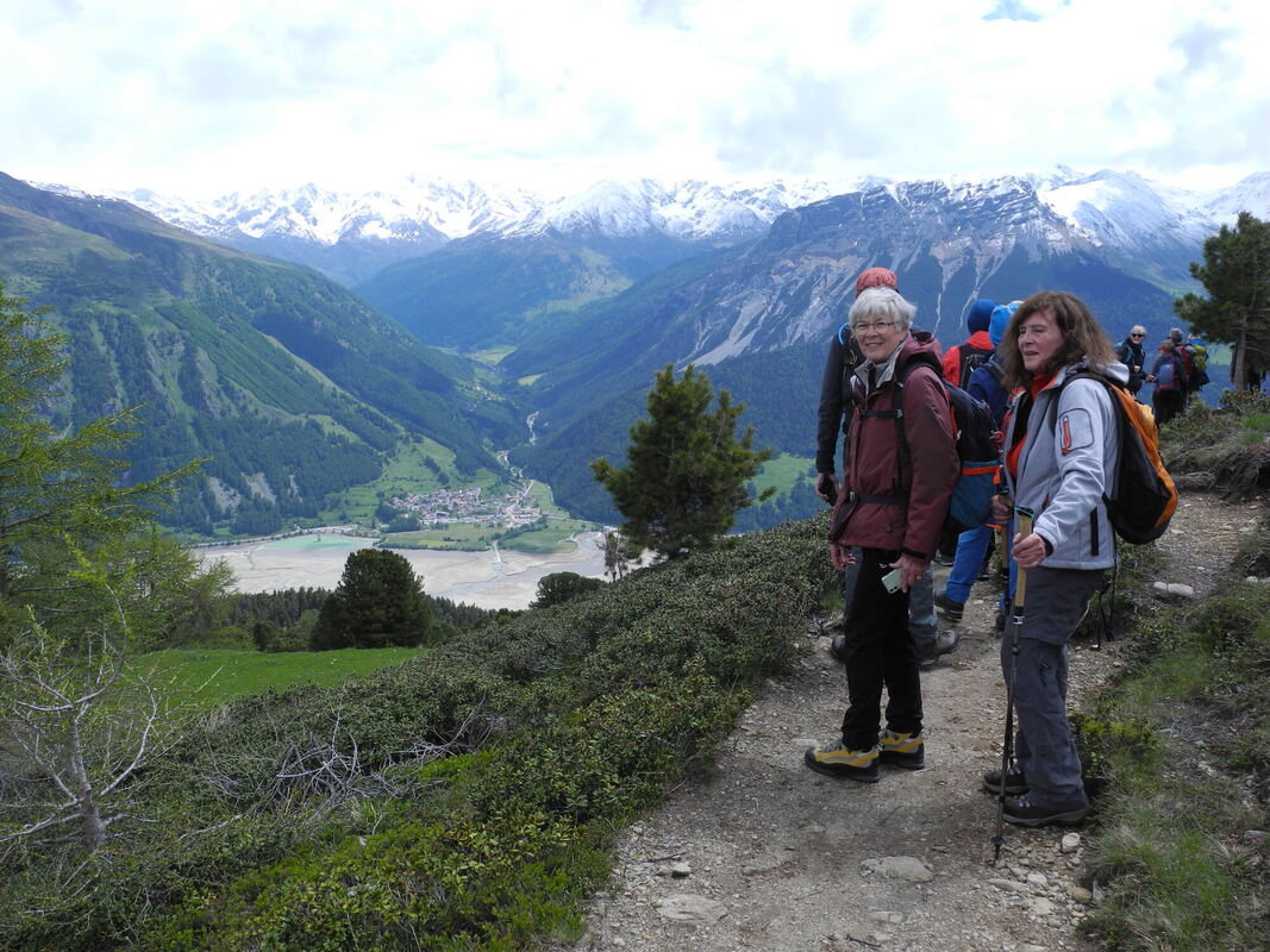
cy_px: 476
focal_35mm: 35
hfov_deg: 52.6
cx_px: 635
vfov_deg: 40.7
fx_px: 1284
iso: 100
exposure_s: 1/1000
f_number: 4
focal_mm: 7.4
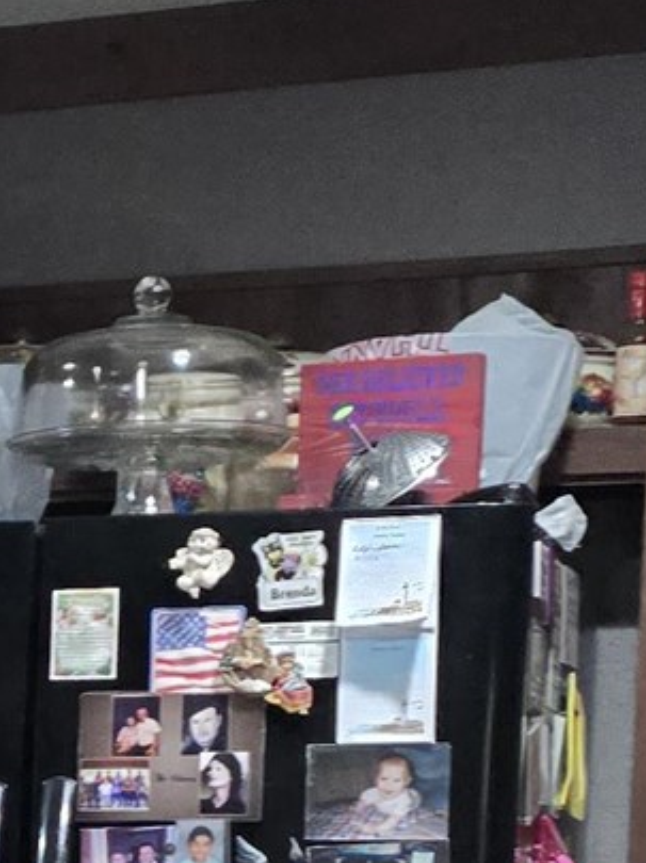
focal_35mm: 131
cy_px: 1134
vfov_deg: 14.4
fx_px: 3265
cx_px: -725
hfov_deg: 10.3
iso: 500
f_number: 1.7
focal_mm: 6.3
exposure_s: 1/120
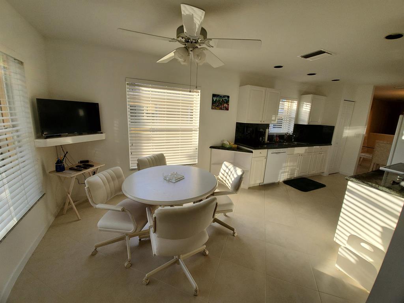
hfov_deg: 106.2
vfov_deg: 89.9
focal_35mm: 13
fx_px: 152
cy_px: 152
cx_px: 202
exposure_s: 1/122
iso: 50
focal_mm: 1.8
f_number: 2.2
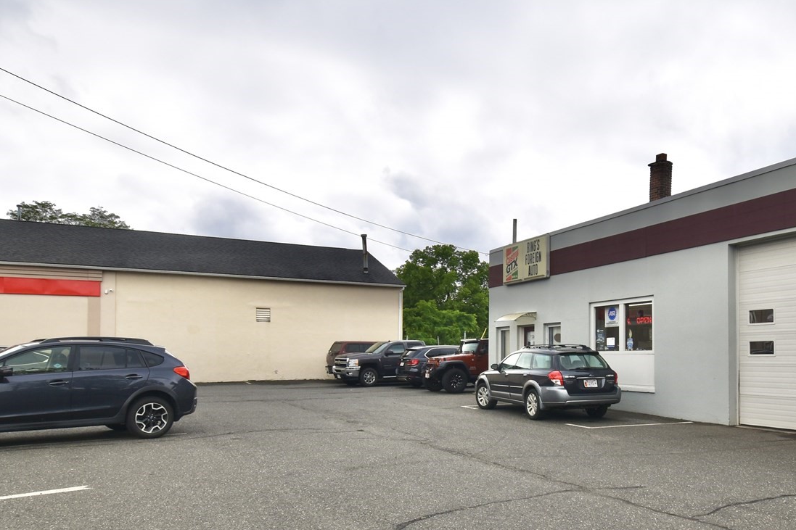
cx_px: 498
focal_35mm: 28
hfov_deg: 64.5
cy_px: 353
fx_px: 619
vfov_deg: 45.7
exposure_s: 1/320
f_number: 9
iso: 100
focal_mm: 10
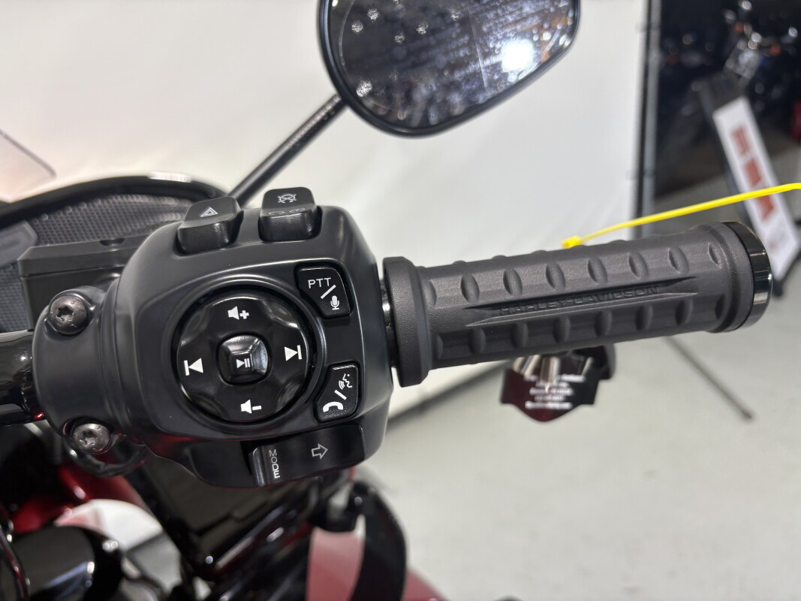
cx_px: 400
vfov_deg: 53.1
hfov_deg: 67.3
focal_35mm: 26
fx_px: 602
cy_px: 300
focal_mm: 5.96
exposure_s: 1/120
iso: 40
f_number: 1.6
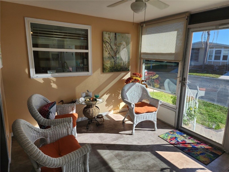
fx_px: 152
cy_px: 86
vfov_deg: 58.9
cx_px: 114
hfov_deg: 73.9
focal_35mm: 23
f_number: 1.8
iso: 16
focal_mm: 6.4
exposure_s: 1/180
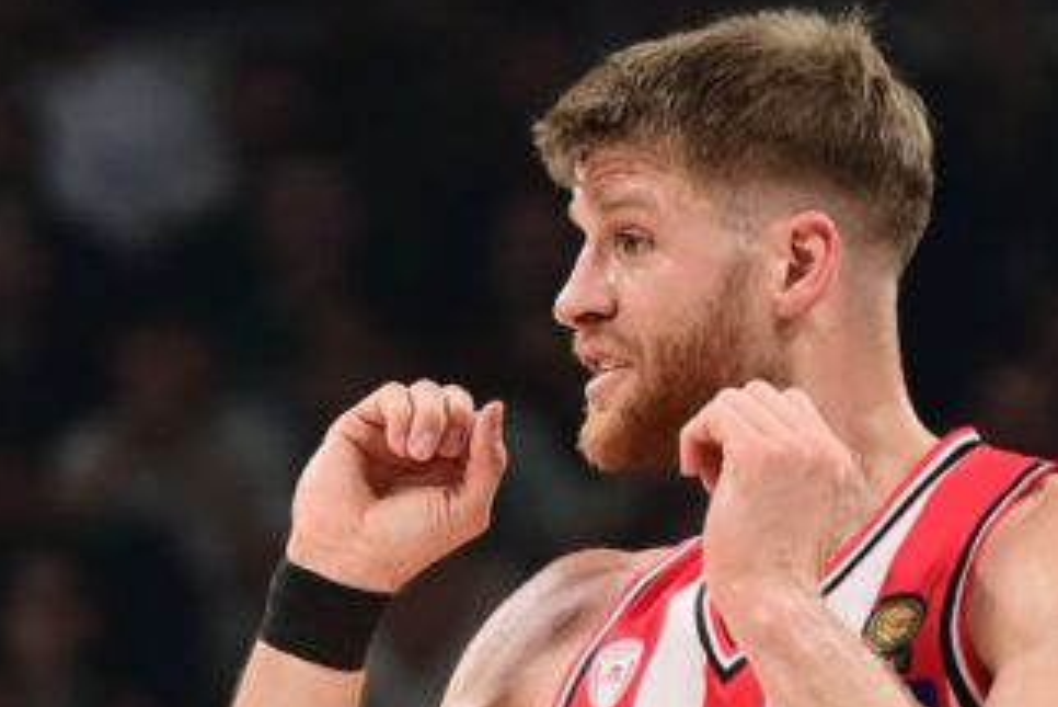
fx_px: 12701
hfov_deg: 4.8
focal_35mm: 432
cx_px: 539
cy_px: 638
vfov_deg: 3.2
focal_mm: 200
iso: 2500
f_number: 3.5
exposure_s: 1/1000
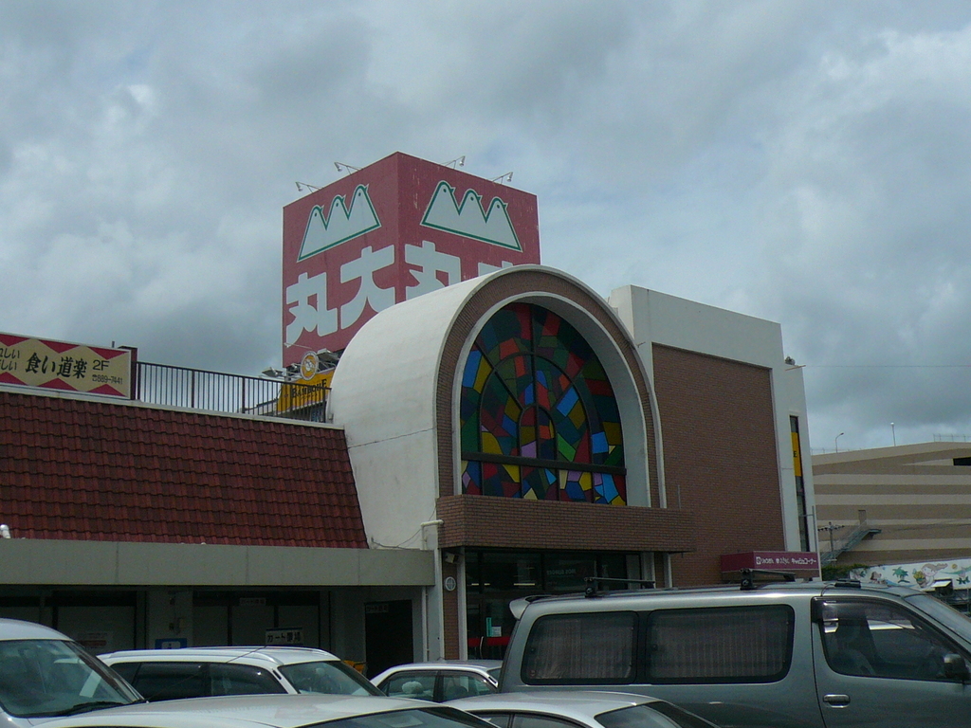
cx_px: 486
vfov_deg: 35.1
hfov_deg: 45.8
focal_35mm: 41
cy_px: 364
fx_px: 1150
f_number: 8
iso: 100
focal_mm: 4.6
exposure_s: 1/640
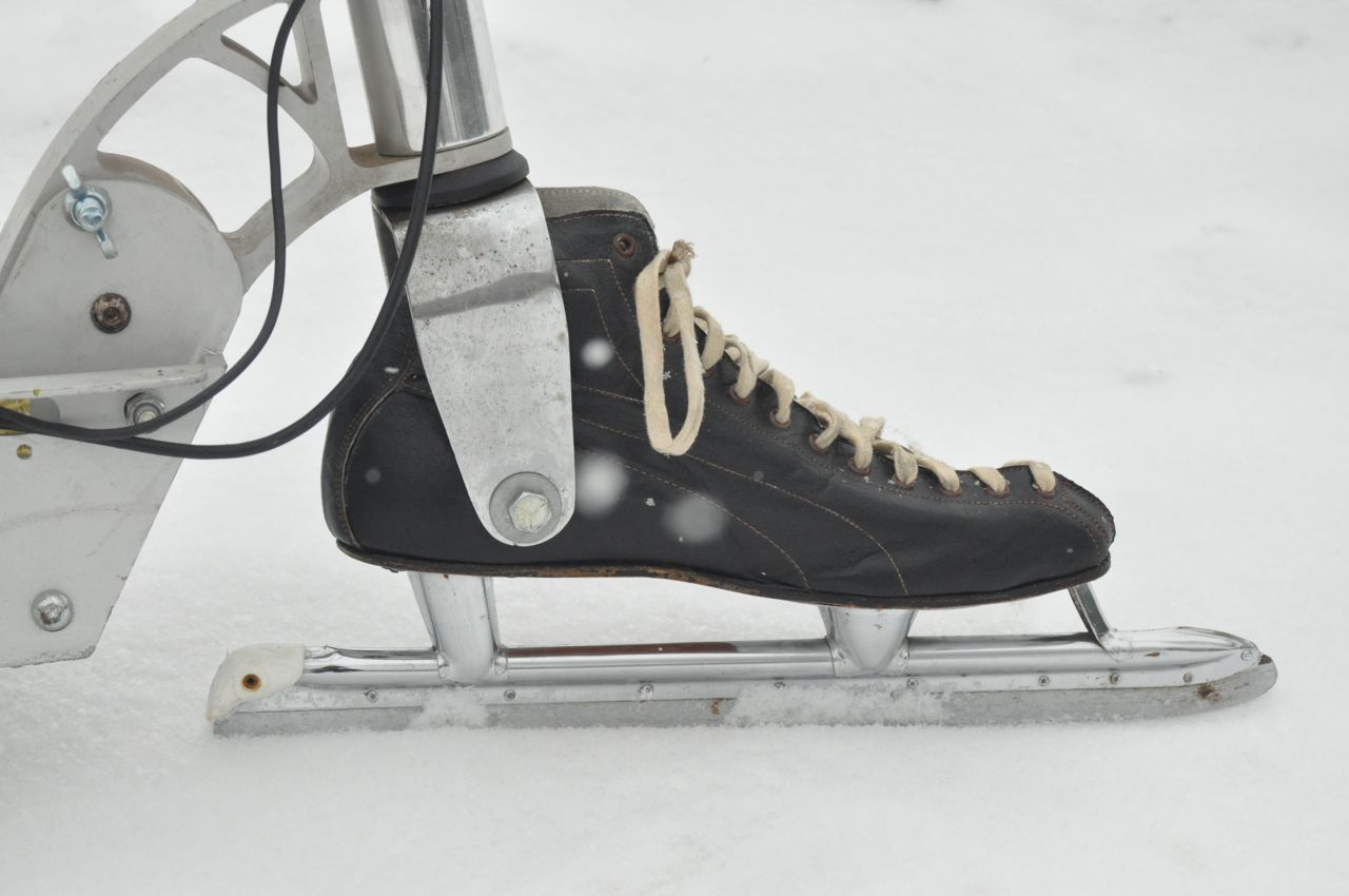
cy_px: 448
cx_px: 674
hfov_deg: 17.1
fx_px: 4491
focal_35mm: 120
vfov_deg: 11.4
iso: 1600
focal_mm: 80
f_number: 9
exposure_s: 1/1250
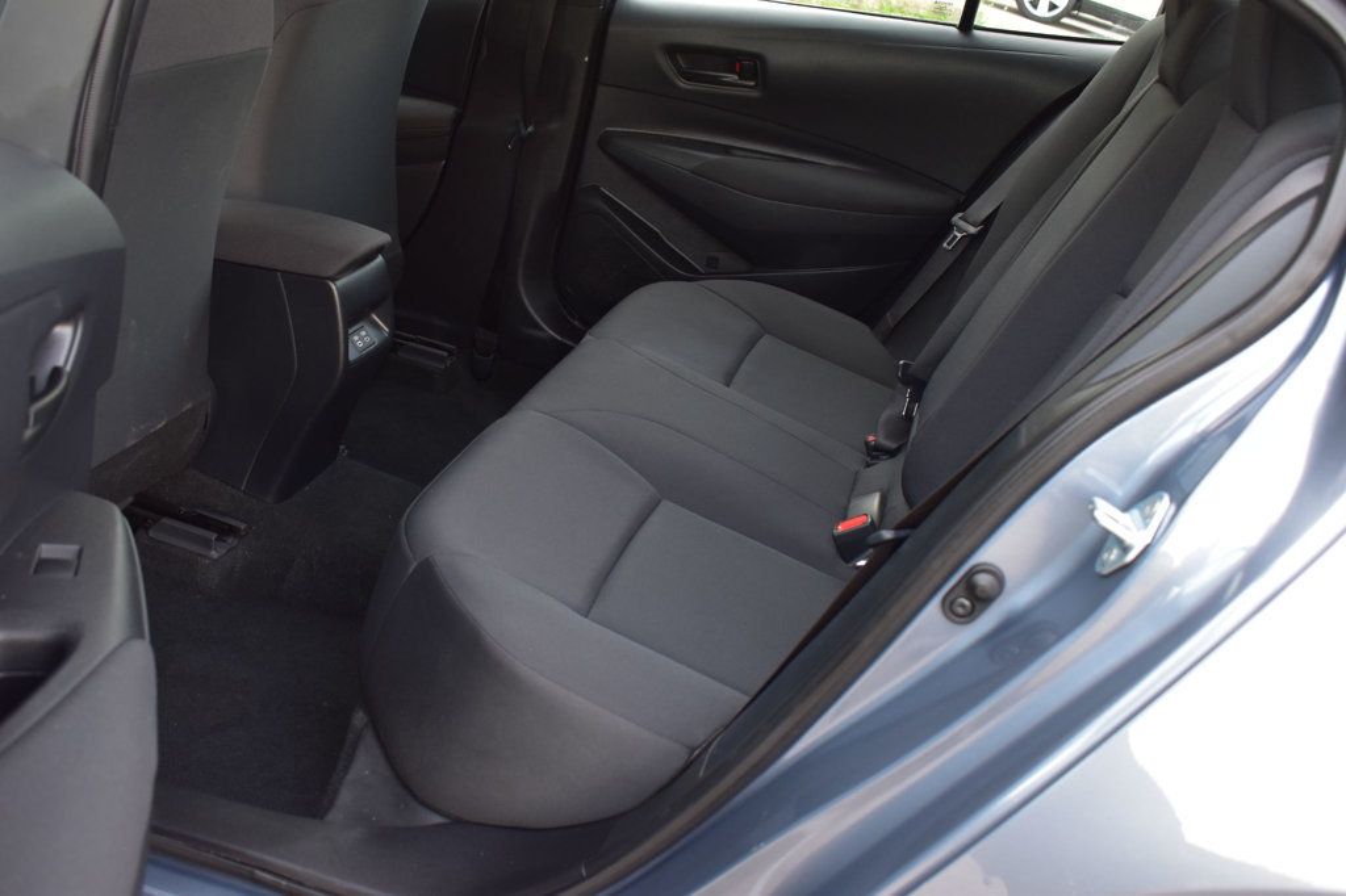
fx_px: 1345
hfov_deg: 53.1
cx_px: 673
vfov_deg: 36.8
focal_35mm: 36
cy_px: 448
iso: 560
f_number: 6.3
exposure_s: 1/15
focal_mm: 24
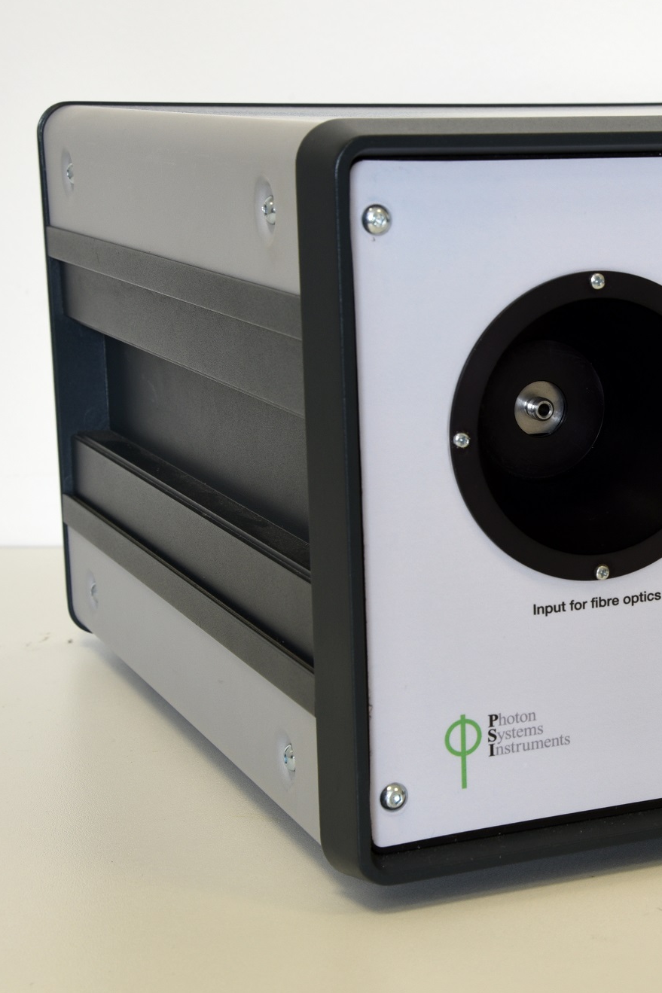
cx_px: 688
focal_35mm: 88
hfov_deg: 15.2
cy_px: 499
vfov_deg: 23.1
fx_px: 2428
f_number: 14
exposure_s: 1/13
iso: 400
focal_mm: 58
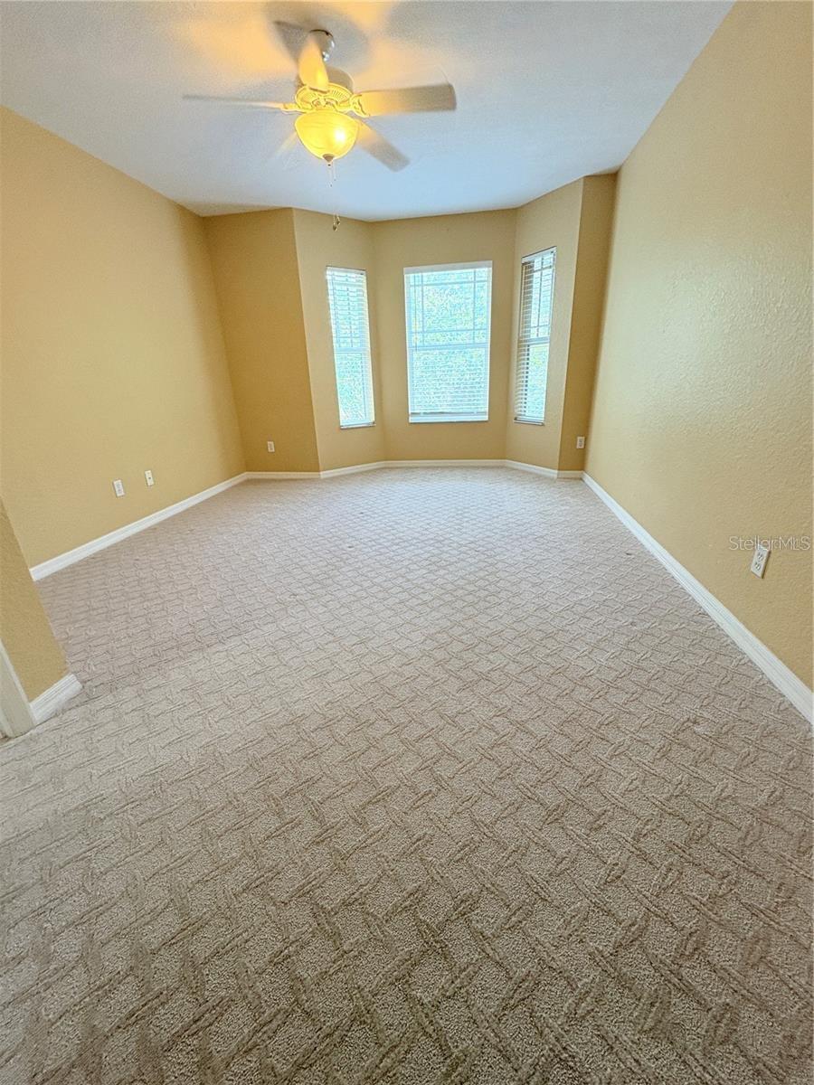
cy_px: 542
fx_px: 439
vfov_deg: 102.1
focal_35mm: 14
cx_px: 407
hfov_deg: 85.7
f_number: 2.2
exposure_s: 1/76
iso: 250
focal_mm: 2.22
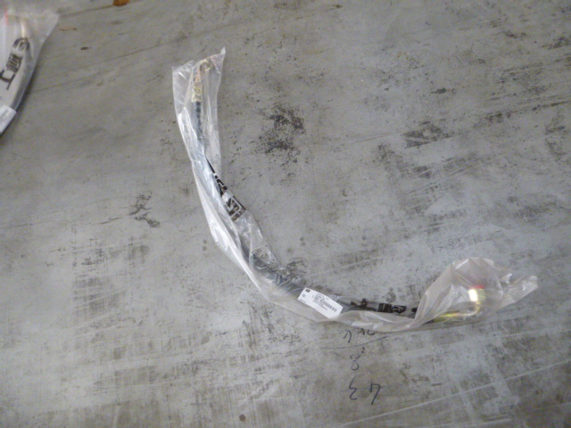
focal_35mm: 25
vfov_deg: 54.9
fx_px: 412
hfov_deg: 69.4
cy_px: 214
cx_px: 286
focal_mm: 4.5
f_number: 3.1
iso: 400
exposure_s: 1/6
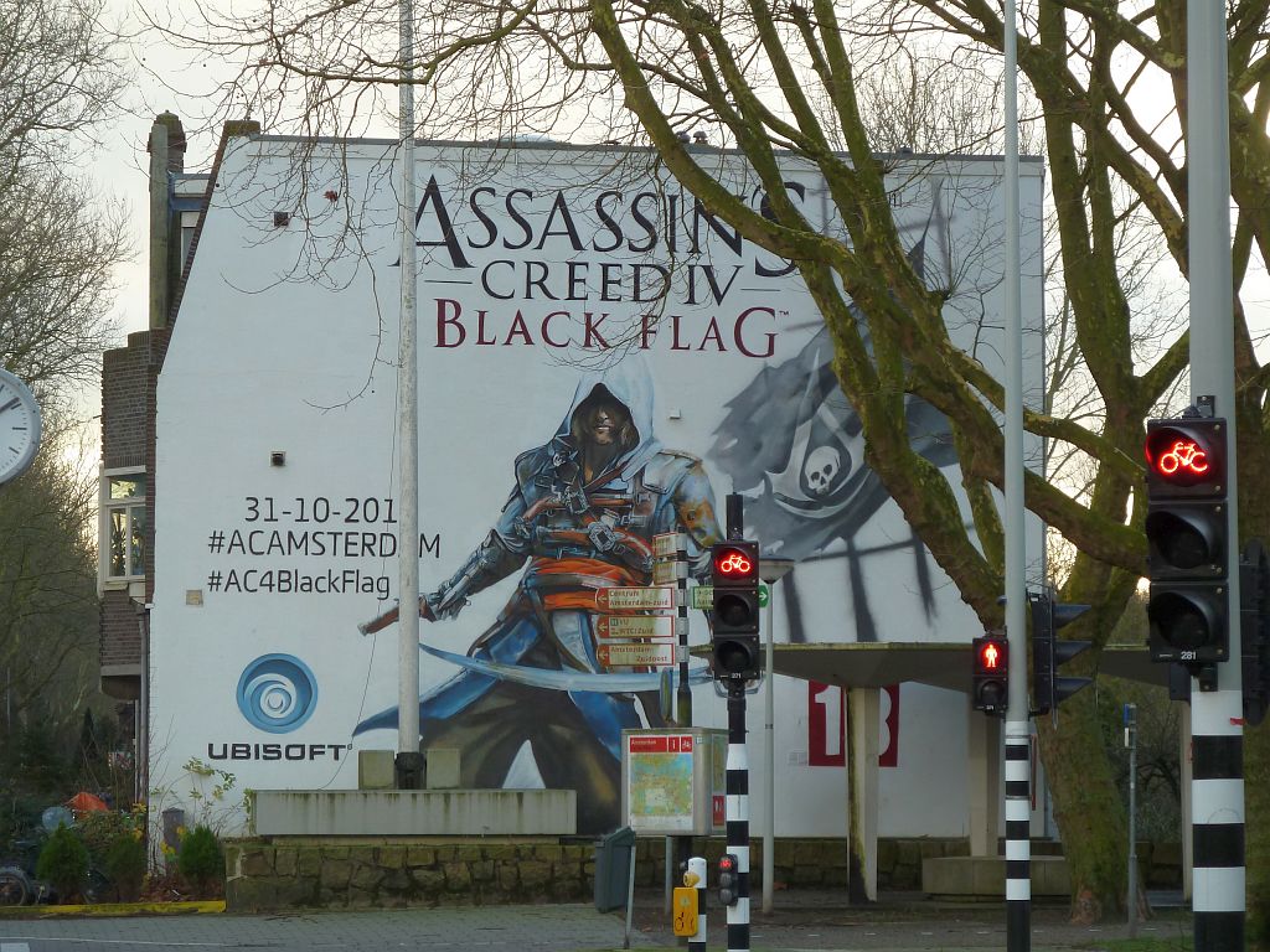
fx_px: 5026
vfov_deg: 10.8
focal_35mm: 137
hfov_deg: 14.4
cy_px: 476
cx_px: 635
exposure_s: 1/80
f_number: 4.5
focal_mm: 22.5
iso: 80
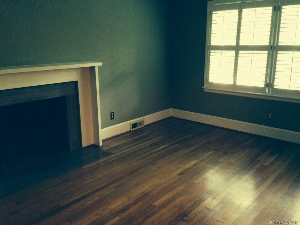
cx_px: 150
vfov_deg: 42.9
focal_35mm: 33
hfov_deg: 55.4
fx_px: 286
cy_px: 112
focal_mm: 4.12
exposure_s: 1/15
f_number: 2.4
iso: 500
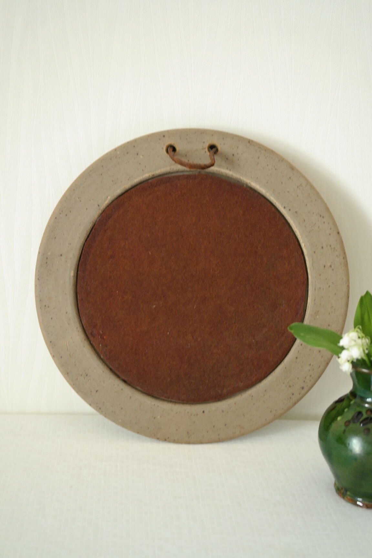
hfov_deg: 25.5
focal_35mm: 53
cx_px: 186
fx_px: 821
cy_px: 279
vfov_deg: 37.5
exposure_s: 1/30
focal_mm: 35
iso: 800
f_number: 5.6
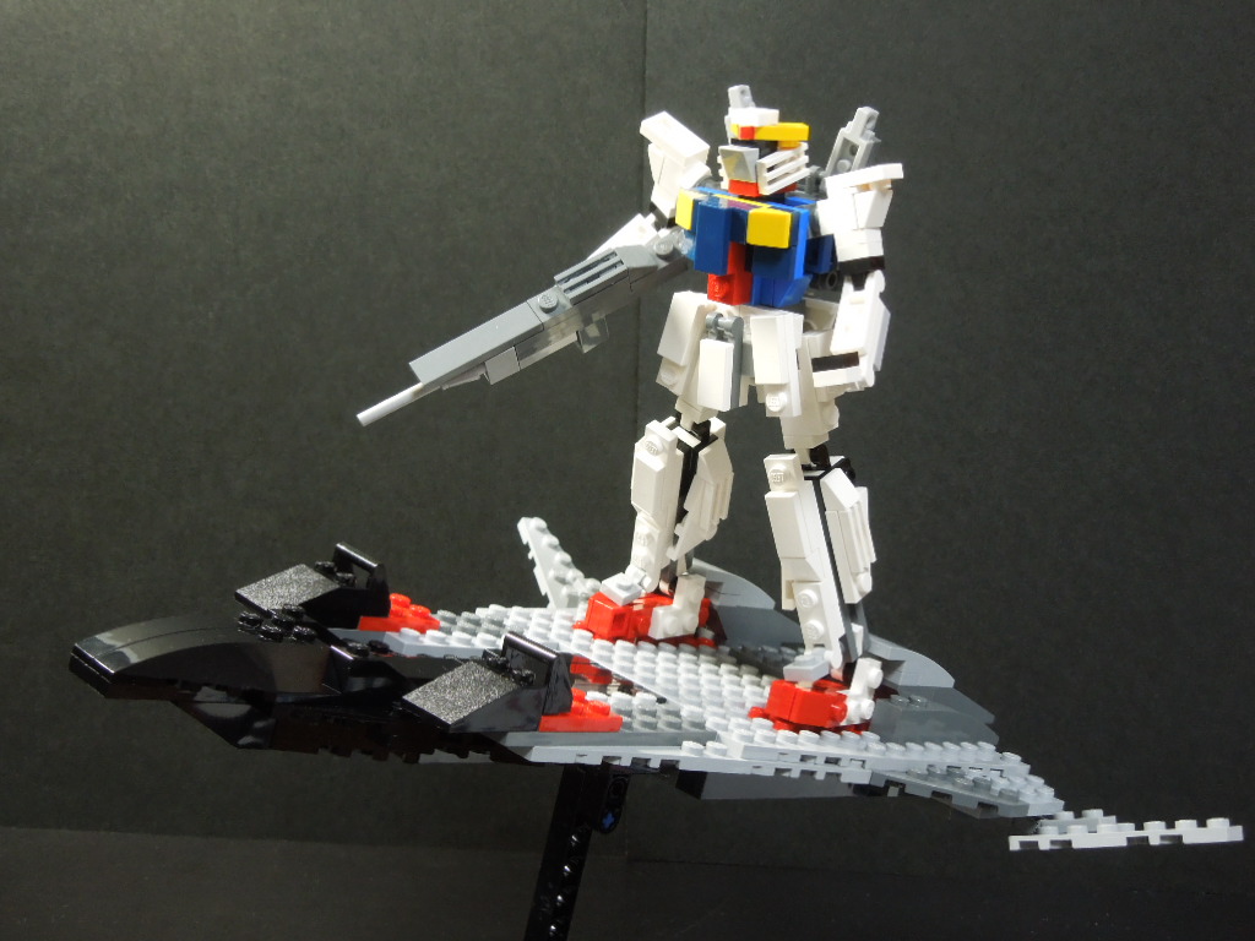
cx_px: 628
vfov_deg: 30.3
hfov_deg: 39.7
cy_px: 470
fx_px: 1740
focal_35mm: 48
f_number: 4
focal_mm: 8.7
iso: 400
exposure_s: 1/15
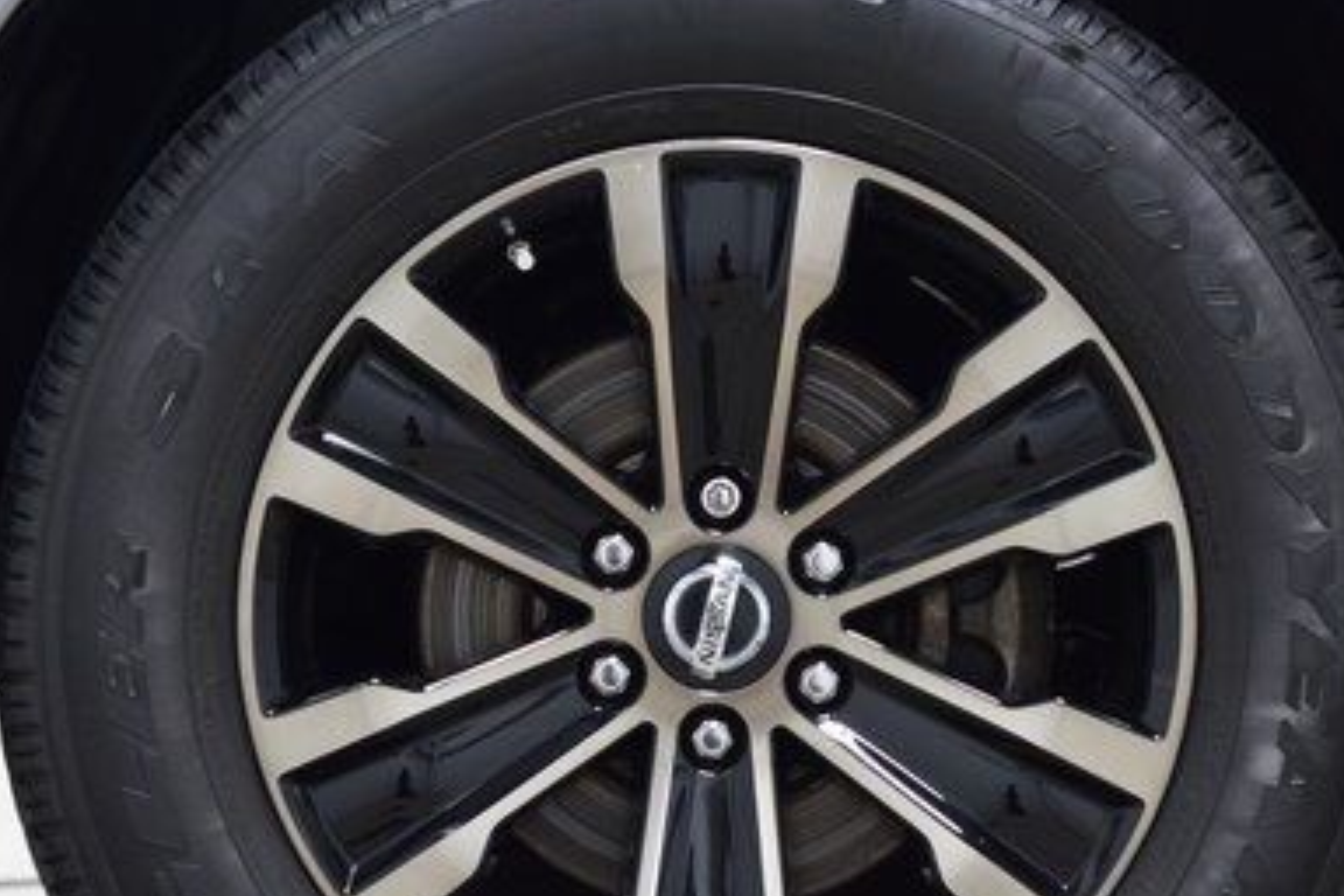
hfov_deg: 16.4
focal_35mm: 125
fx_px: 4666
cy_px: 604
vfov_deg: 11.0
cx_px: 710
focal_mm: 50
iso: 1600
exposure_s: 1/60
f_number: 4
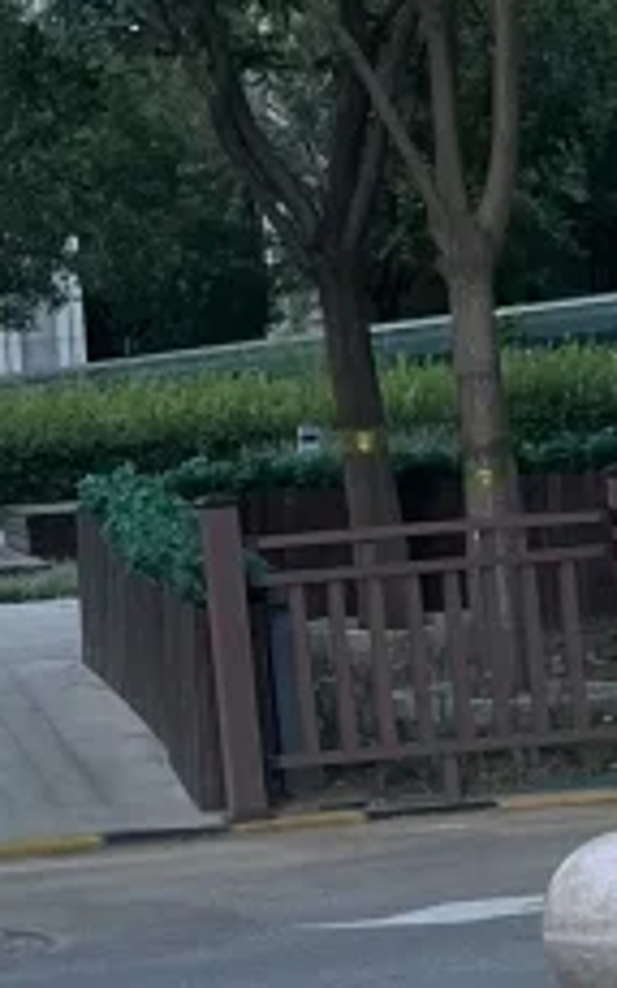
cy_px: 371
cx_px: -337
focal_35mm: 173
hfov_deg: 7.4
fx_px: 4657
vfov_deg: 12.1
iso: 50
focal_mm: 5.7
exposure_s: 1/452
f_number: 1.5
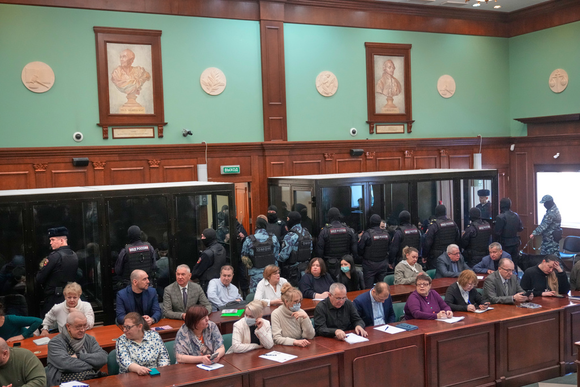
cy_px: 194
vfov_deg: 34.2
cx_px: 290
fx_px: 628
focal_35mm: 39
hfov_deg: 49.5
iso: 6400
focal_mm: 39
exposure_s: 1/400
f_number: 2.8
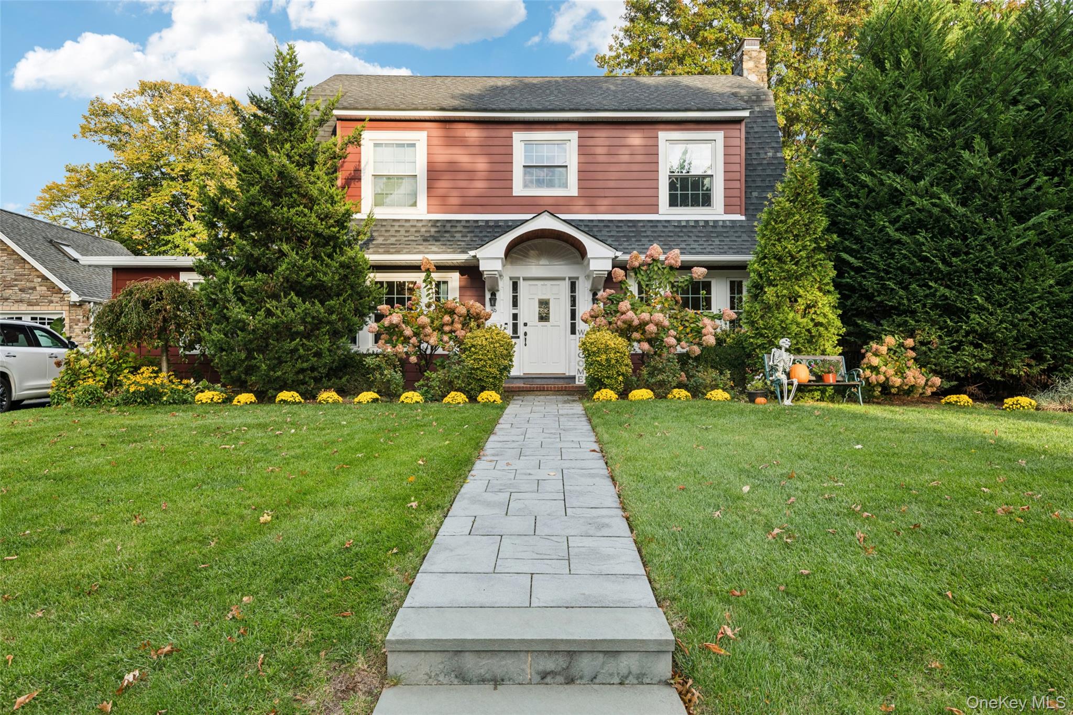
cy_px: 358
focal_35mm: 22
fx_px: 656
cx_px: 536
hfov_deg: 78.6
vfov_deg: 57.2
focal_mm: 22
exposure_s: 1/100
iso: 250
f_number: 9
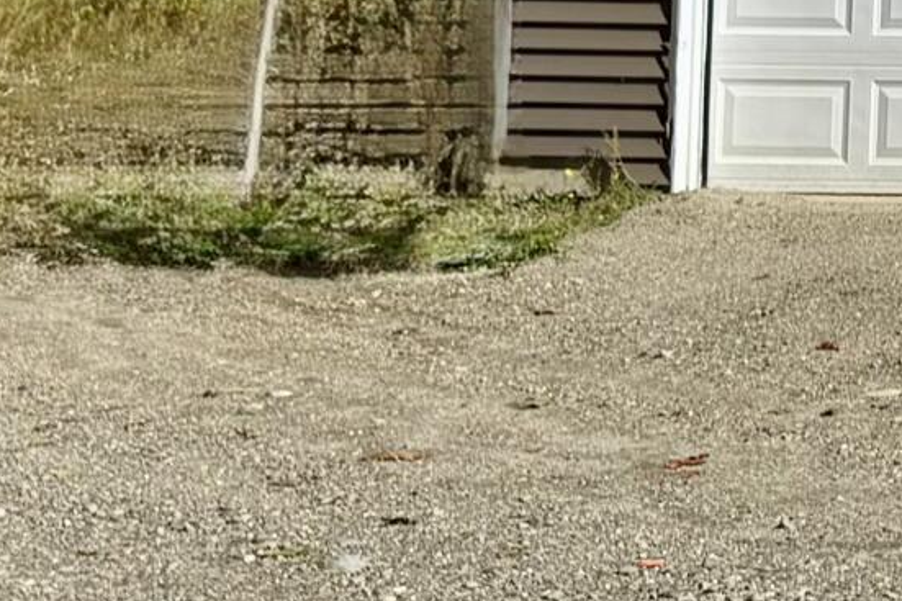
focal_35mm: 136
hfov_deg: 12.7
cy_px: -367
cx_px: 1950
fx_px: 3406
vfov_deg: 9.7
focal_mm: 6.76
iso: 80
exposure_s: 1/4950
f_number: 1.78
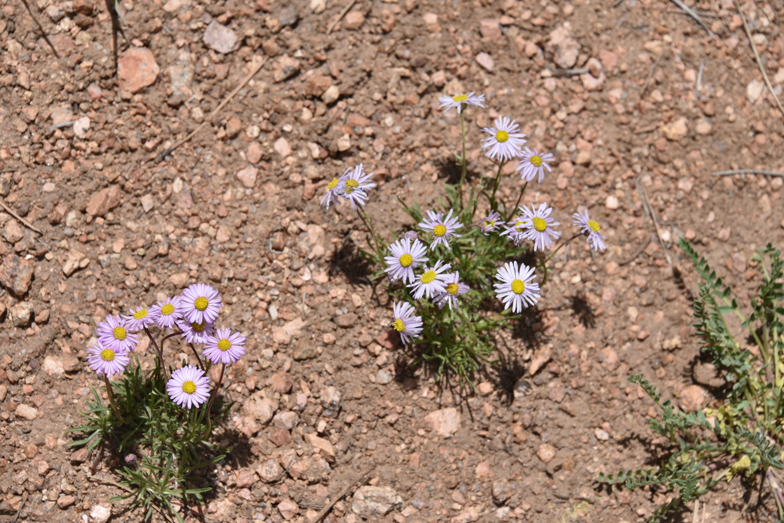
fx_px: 3703
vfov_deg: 8.1
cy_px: 262
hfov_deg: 12.1
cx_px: 392
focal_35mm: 170
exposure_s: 1/400
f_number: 10
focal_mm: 170
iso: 100
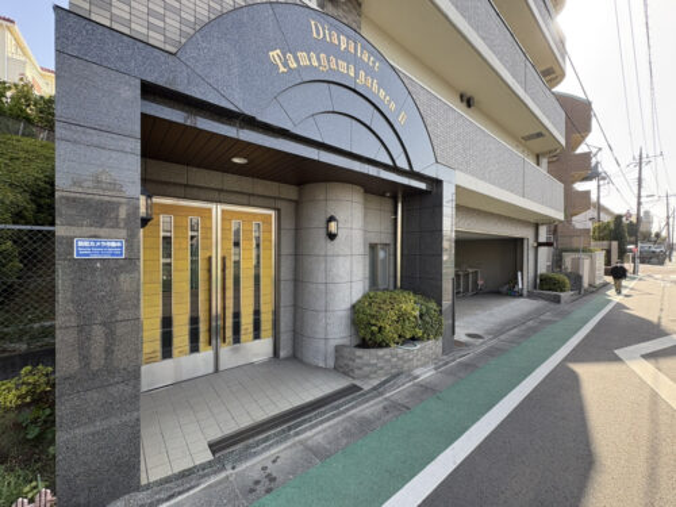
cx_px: 338
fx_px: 273
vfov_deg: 85.7
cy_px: 254
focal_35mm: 14
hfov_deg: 102.1
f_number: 2.2
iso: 40
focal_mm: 2.22
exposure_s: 1/203
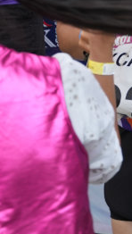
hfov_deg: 7.8
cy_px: -49
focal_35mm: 151
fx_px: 939
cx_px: -87
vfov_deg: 13.8
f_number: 2.8
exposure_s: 1/400
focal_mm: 37.1
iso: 250
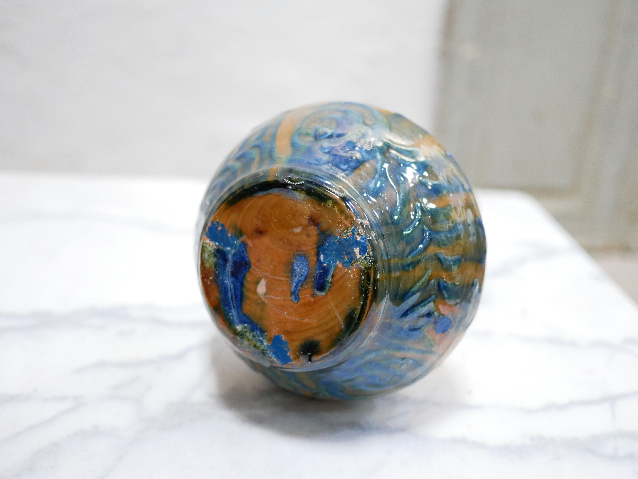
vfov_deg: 36.0
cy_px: 240
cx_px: 319
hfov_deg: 46.8
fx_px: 738
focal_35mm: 40
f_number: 1.7
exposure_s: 1/60
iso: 1250
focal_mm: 20
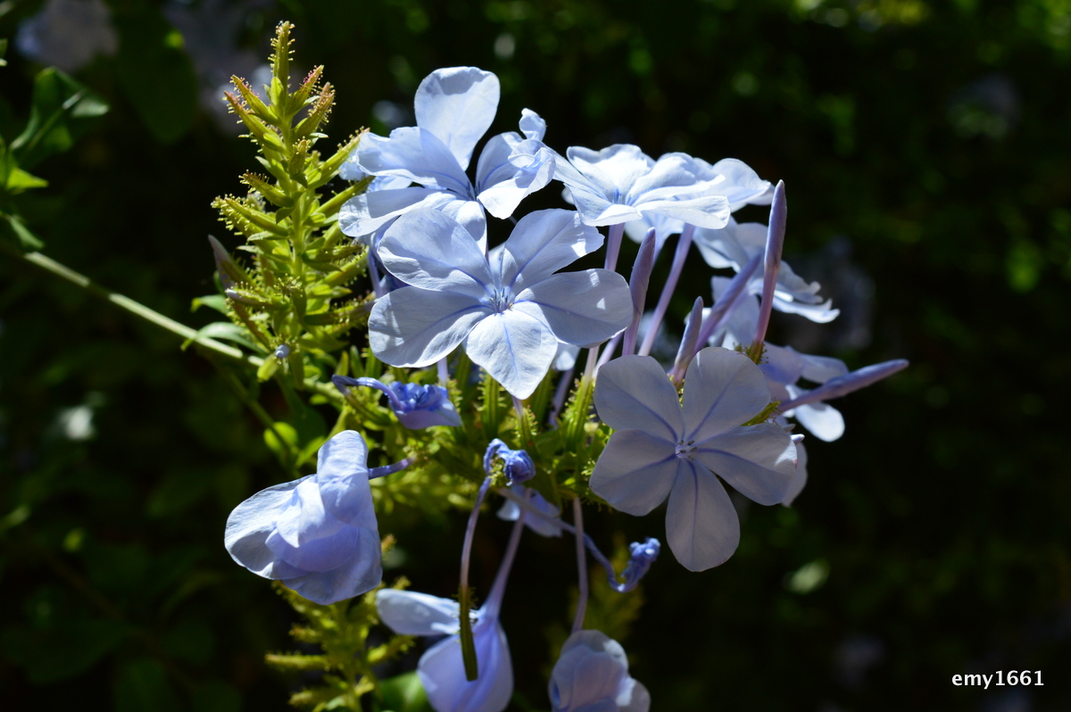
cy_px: 356
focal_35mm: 52
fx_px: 1561
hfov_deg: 37.9
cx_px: 536
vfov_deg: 25.7
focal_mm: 35
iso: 320
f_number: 11
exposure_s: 1/500
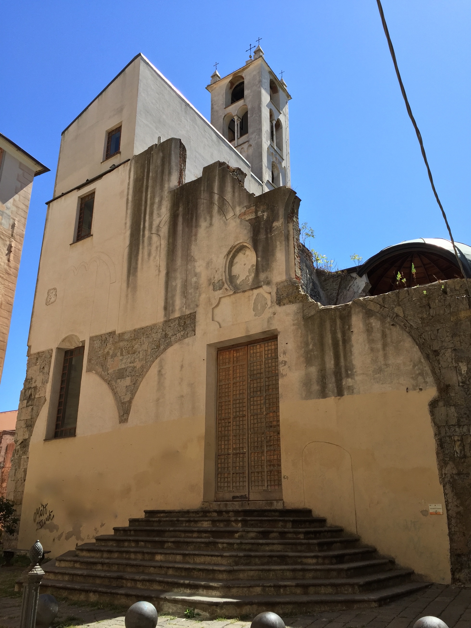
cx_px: 236
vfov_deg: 61.7
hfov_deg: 48.2
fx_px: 526
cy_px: 314
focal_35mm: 29
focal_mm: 4.15
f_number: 2.2
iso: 32
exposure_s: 1/1412
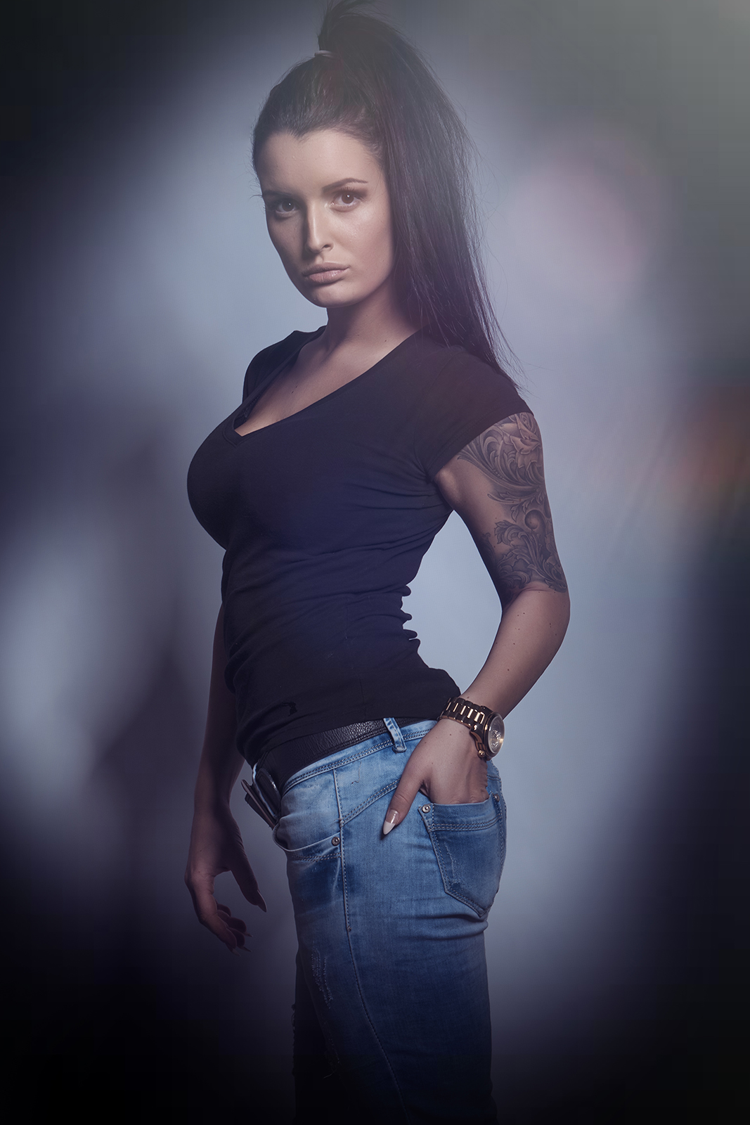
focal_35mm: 78
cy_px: 562
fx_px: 2437
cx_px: 375
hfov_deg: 17.5
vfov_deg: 26.0
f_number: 7.1
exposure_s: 1/200
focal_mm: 52
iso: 100
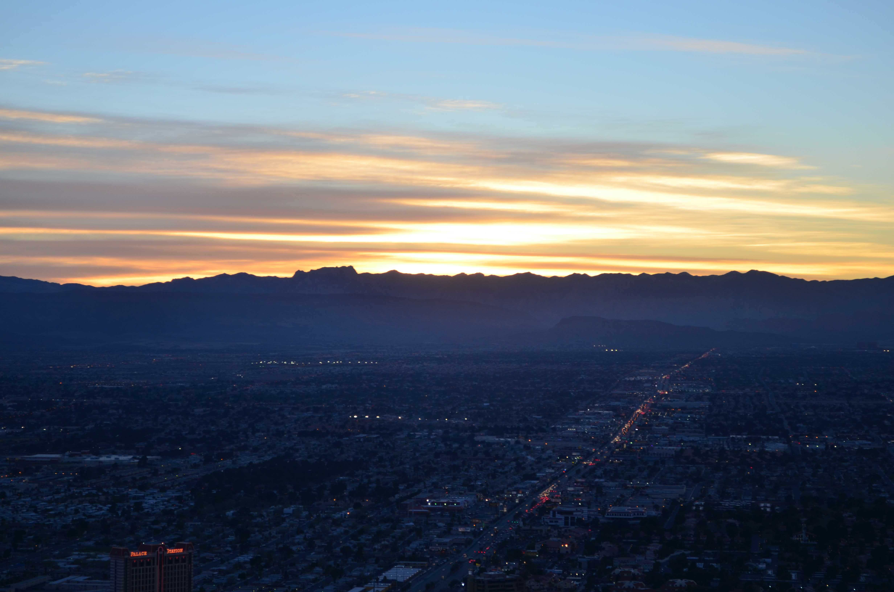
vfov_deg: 16.5
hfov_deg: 24.7
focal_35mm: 82
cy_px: 296
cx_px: 447
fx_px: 2045
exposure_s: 1/160
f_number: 6.3
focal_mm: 55
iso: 200
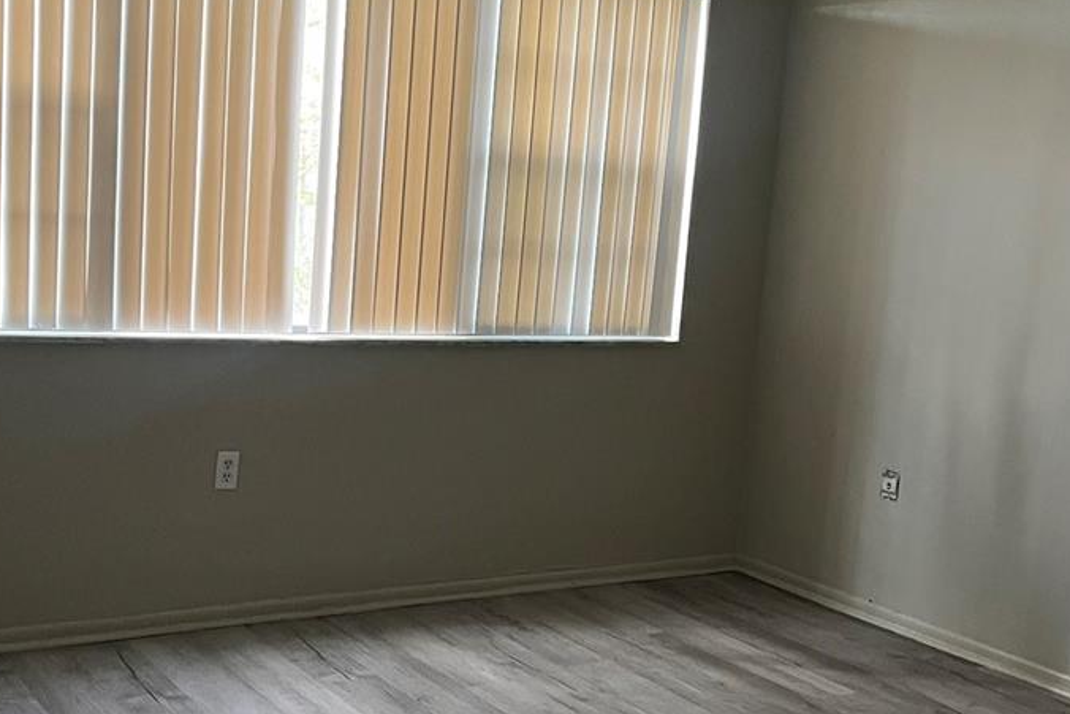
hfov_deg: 41.1
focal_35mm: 48
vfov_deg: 28.1
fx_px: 1427
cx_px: 511
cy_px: 399
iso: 320
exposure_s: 1/60
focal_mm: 5.1
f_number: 1.6
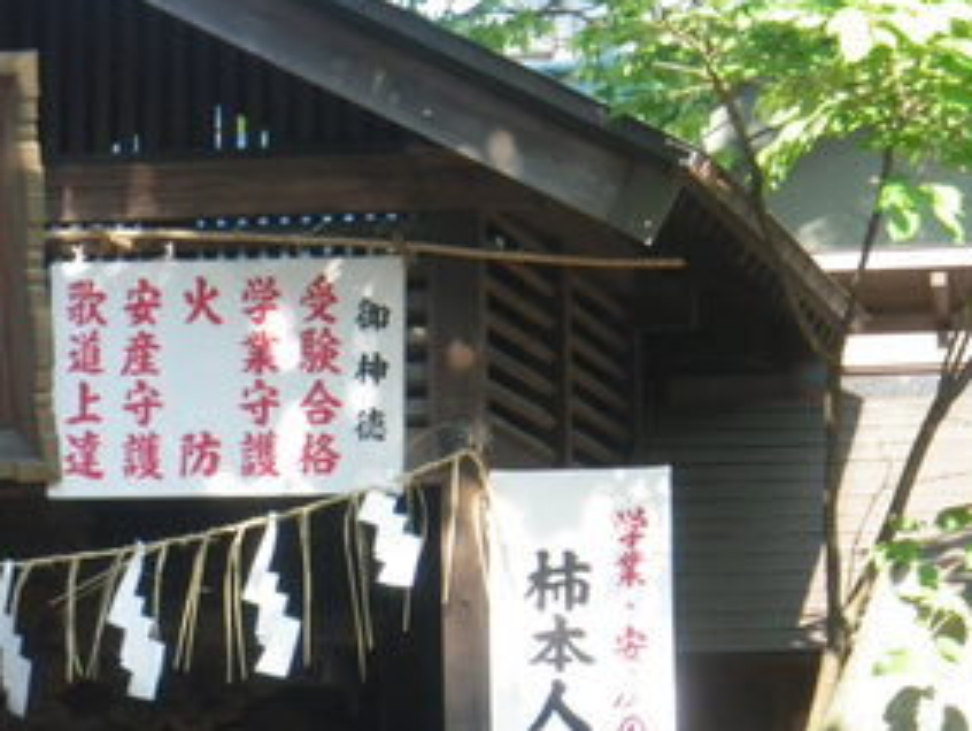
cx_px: 14
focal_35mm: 255
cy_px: 493
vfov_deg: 5.8
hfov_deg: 7.7
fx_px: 7166
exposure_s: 1/125
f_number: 5.2
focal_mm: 21.3
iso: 250
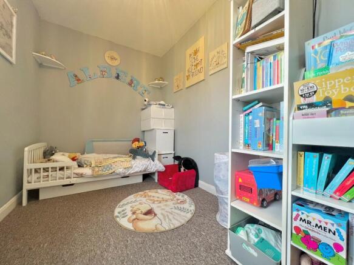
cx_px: 177
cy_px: 132
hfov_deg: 106.2
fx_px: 133
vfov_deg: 89.9
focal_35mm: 13
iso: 160
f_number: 1.8
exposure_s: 1/99
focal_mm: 1.57
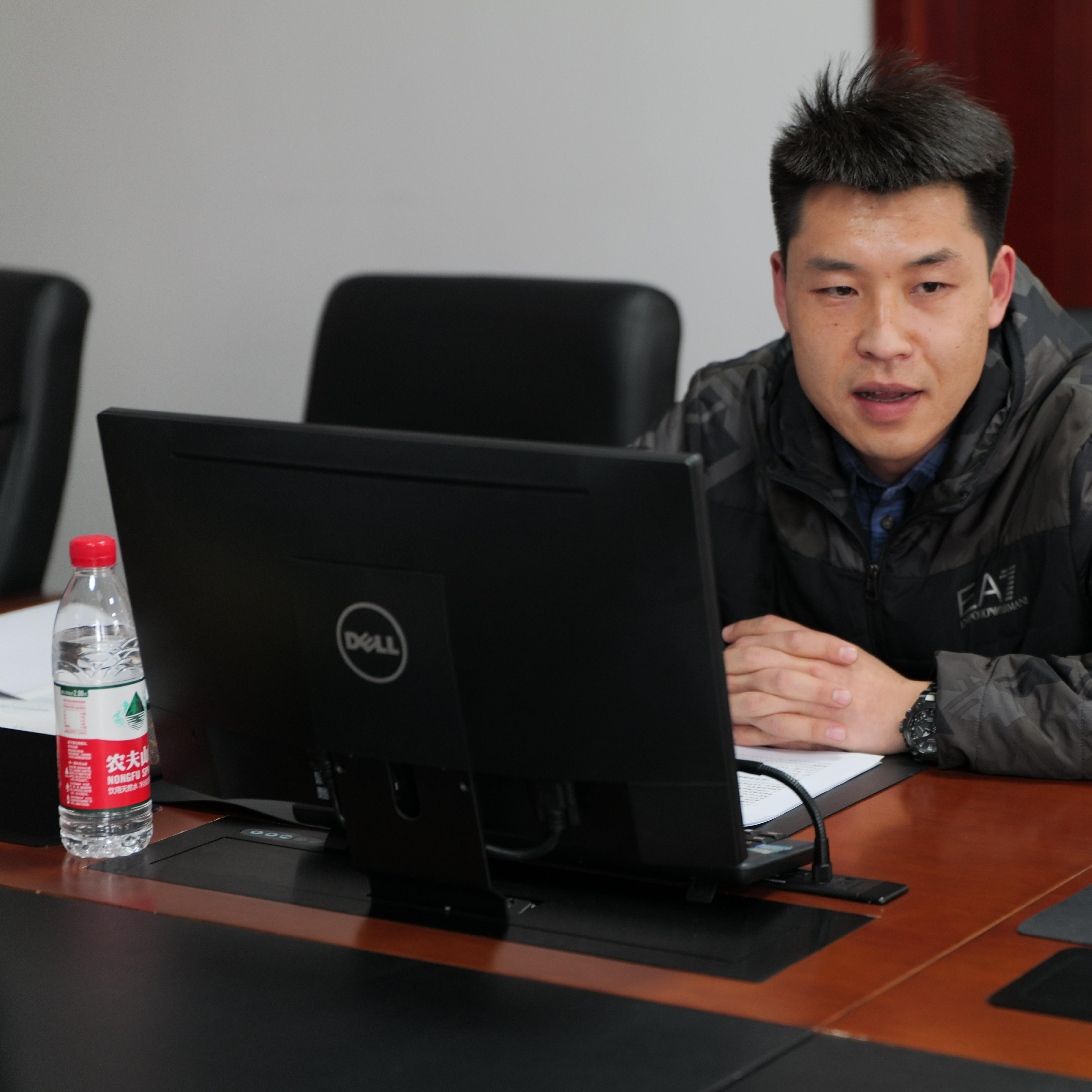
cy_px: 543
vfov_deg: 19.3
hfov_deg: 19.2
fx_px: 3212
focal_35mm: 90
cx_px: 820
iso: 1000
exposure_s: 1/80
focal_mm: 70
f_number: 2.8
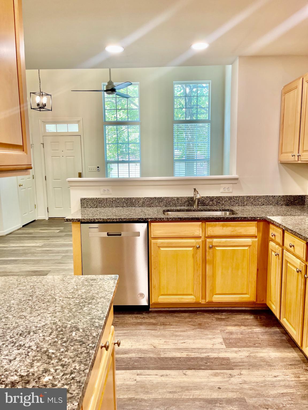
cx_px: 154
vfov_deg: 67.3
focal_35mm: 26
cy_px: 205
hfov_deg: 53.1
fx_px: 308
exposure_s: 1/120
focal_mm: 5.1
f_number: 1.6
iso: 100
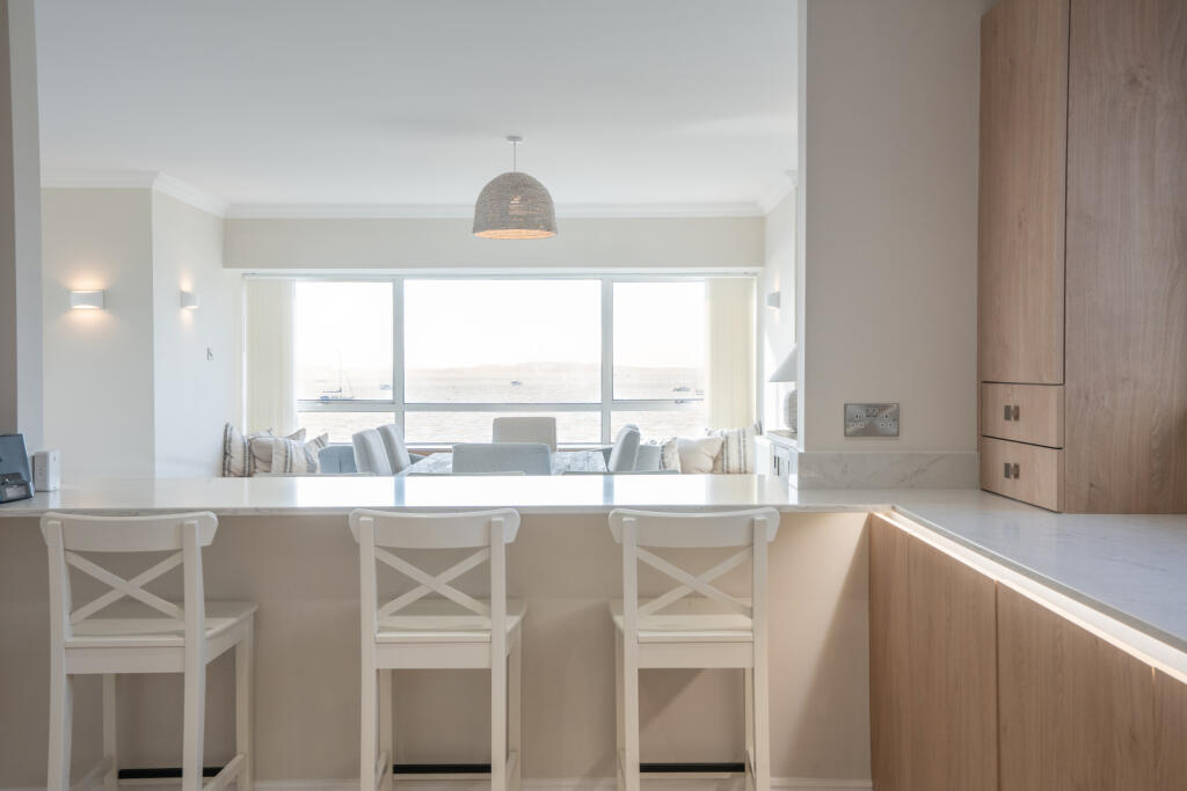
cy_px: 396
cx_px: 594
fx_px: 1154
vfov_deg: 37.9
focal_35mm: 35
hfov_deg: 54.4
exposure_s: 1/200
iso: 640
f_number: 11
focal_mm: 35
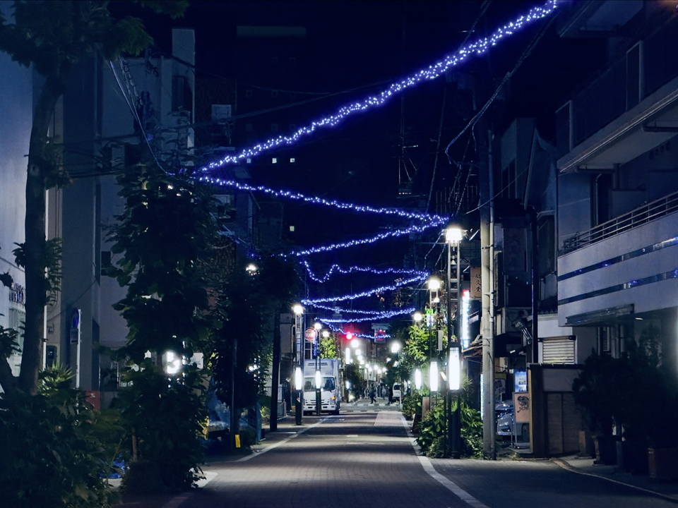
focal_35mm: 77
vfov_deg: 19.1
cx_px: 339
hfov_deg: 25.3
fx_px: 1508
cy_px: 254
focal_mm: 9
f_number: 2.8
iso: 1250
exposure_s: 1/25
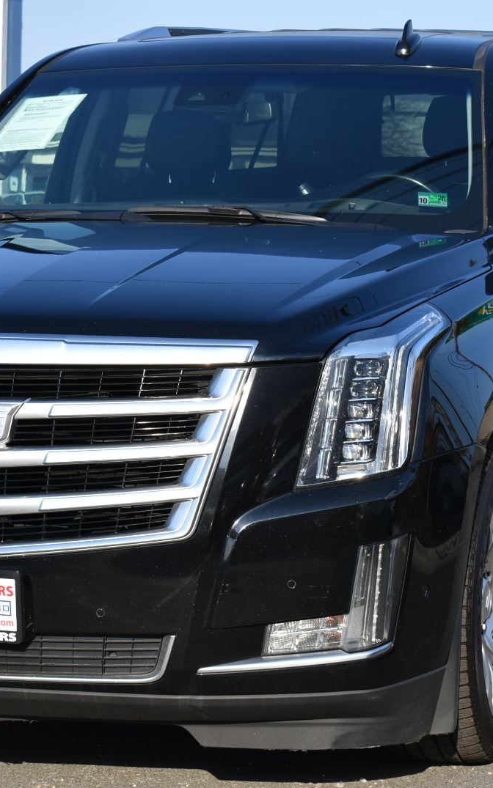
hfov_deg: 11.4
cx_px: 178
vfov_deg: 18.1
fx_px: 2472
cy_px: 394
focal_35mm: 115
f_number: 9
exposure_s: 1/320
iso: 200
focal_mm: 50
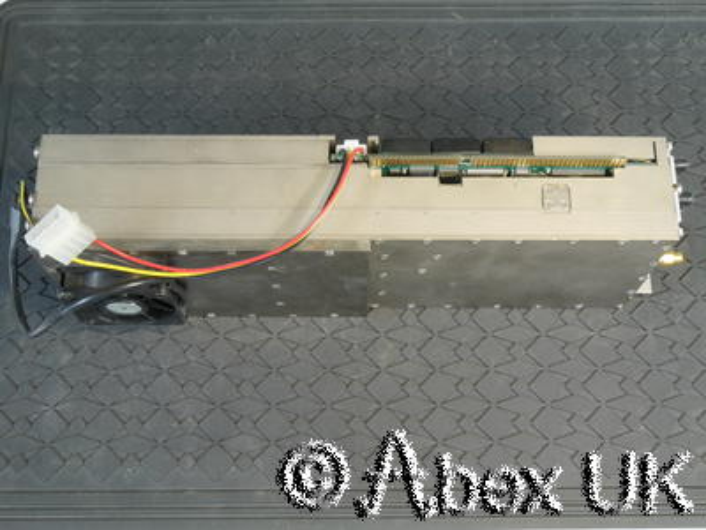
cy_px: 265
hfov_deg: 39.7
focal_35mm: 48
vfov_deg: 30.3
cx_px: 353
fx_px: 979
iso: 400
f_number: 18
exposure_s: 1.6
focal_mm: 24
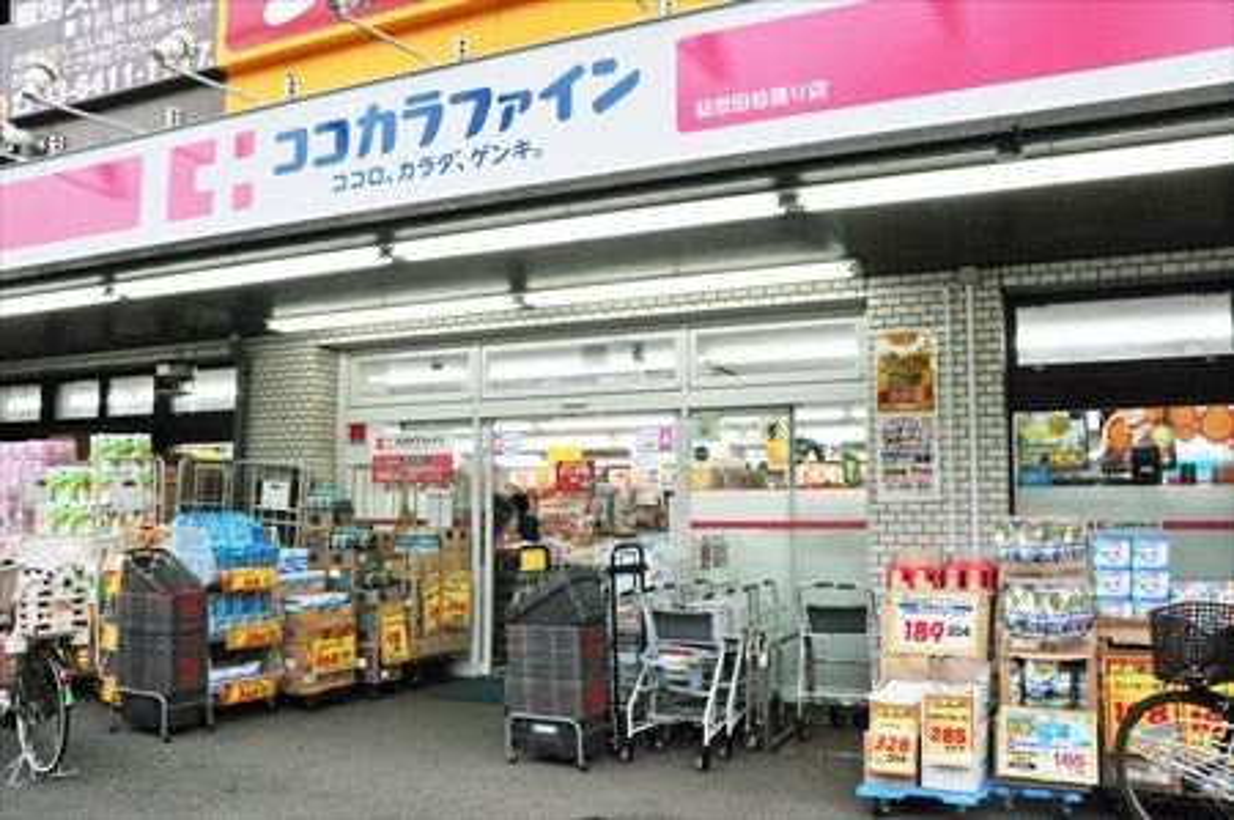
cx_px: 617
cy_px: 410
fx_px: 1027
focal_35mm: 30
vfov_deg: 43.5
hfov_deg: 62.0
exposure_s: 1/400
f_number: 8
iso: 1000
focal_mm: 20
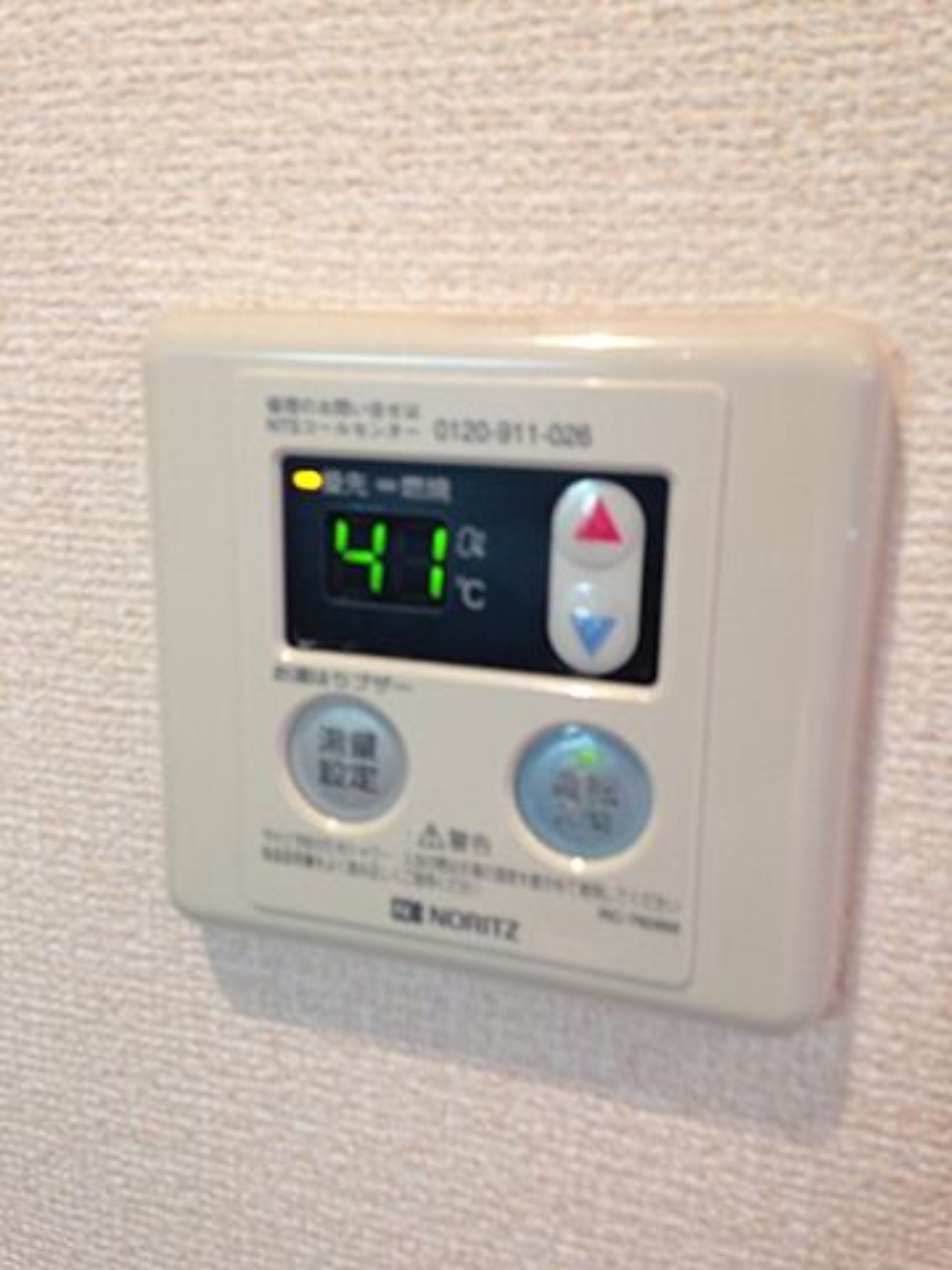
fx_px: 1210
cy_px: 635
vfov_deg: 55.4
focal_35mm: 33
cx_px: 476
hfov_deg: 42.9
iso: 64
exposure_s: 1/20
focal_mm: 4.12
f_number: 2.4
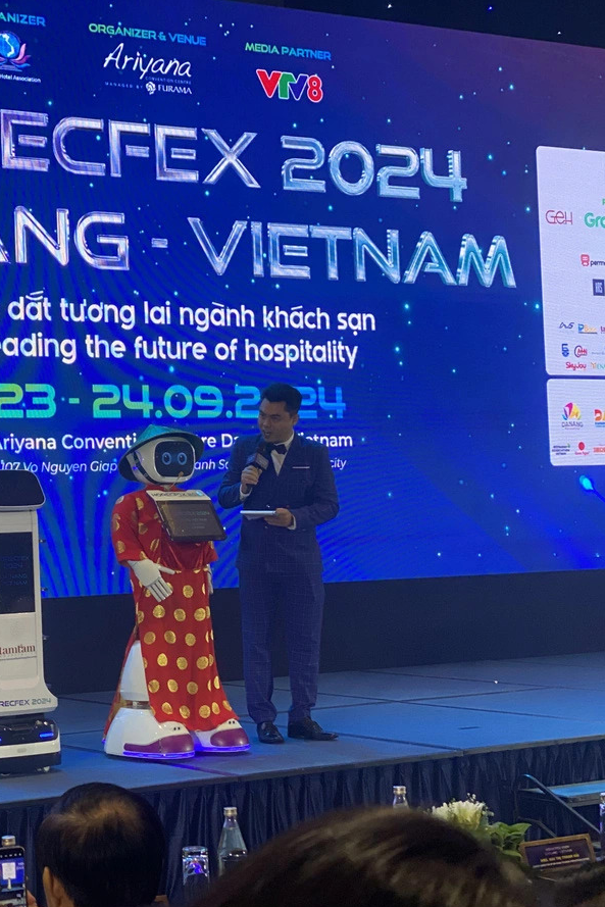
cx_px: 18
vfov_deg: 27.7
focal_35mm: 73
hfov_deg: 18.3
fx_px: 1839
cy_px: 457
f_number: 2
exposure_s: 1/96
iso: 250
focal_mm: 6
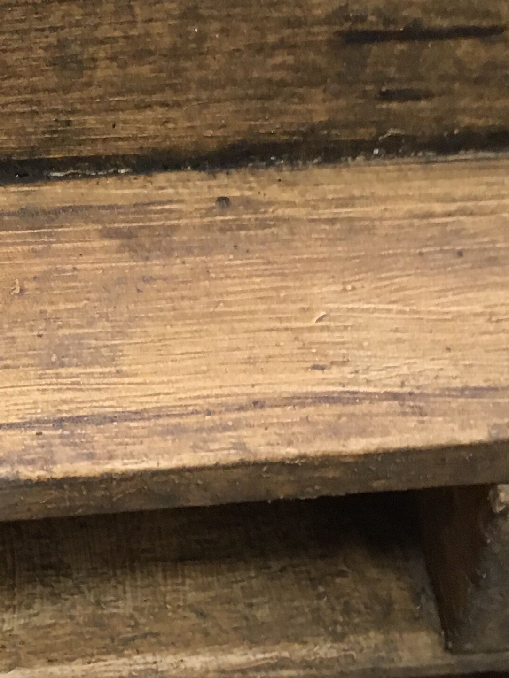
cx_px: -29
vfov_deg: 24.1
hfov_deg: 17.7
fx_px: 1588
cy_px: 331
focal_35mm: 81
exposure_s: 1/33
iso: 200
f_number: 2.2
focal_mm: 4.15
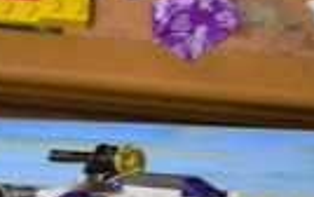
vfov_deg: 10.1
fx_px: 1062
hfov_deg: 16.6
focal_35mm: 124
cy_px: 321
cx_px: 40
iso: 200
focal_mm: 5.8
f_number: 2.8
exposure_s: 1/10
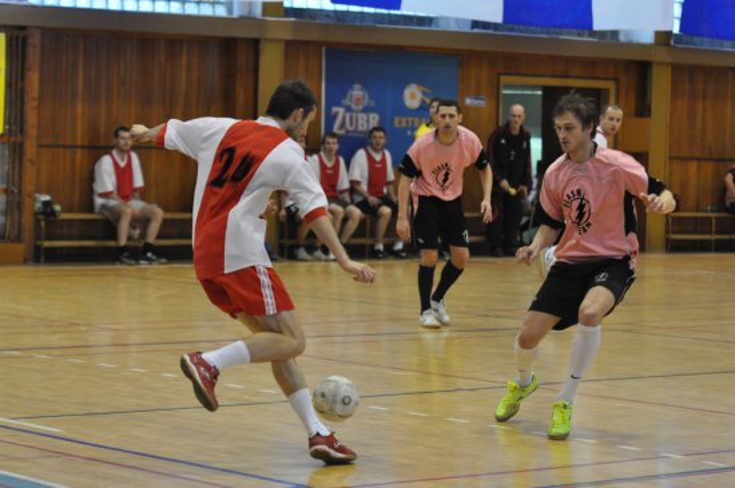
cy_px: 244
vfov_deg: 11.1
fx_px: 2508
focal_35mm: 123
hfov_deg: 16.7
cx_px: 368
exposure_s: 1/500
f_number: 2.8
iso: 1600
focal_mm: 82
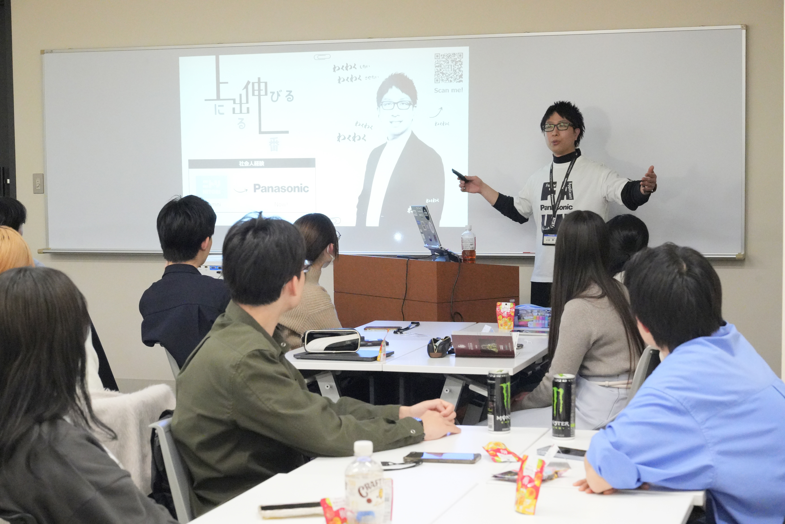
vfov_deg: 19.5
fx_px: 1526
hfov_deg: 28.8
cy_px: 262
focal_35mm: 70
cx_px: 392
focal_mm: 70
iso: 16000
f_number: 9
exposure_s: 1/400
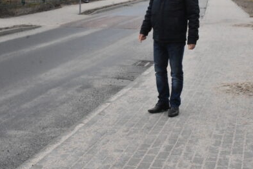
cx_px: 130
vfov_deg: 18.1
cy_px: 37
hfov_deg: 27.1
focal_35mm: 75
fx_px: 525
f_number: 18
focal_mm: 31
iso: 8000
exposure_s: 1/1250
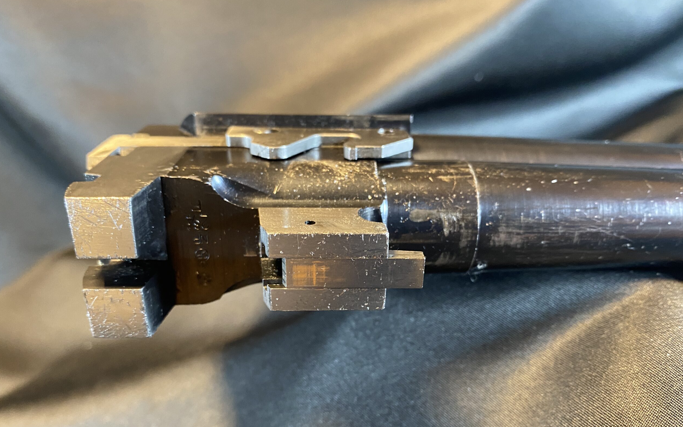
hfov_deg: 68.4
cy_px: 258
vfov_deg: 45.7
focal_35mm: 27
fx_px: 503
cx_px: 345
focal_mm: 4.25
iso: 400
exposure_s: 1/40
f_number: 1.8
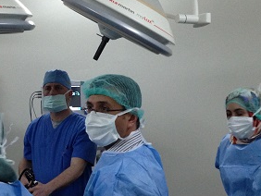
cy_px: 122
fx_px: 589
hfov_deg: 24.8
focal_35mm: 78
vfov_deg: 18.9
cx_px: 73
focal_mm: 4.13
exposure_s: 1/20
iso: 250
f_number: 2.4
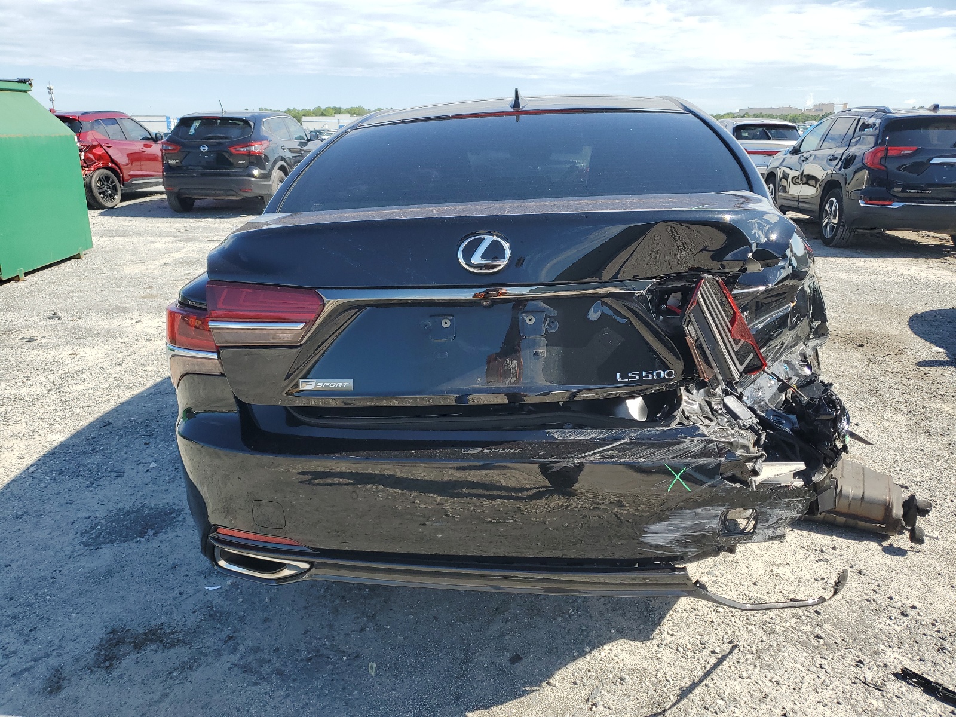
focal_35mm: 26
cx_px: 478
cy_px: 358
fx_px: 718
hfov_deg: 67.3
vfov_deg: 53.1
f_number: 1.5
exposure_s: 1/1667
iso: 50
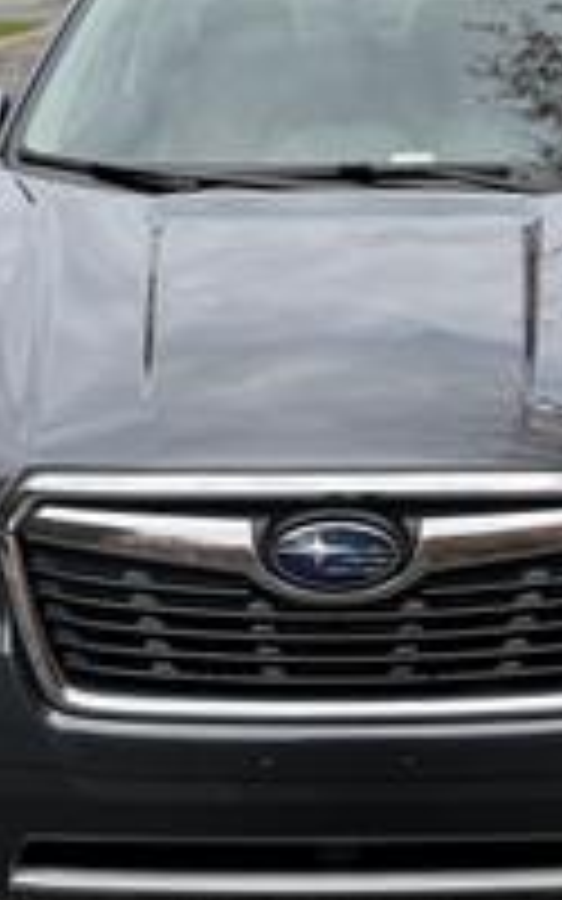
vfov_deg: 41.3
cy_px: 306
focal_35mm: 48
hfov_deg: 26.7
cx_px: 378
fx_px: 1176
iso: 80
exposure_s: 1/943
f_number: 1.78
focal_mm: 6.76
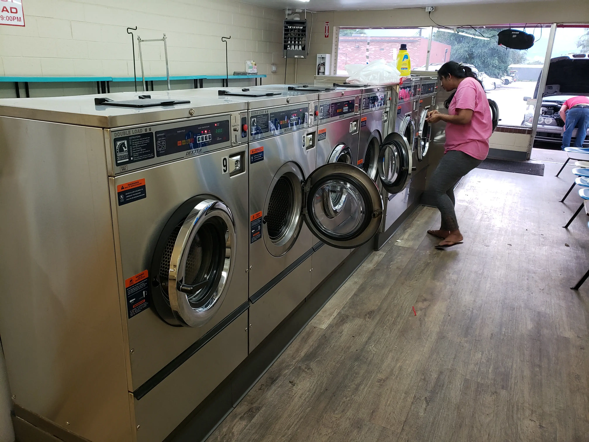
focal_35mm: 26
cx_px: 294
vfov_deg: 53.1
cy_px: 221
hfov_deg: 67.3
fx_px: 442
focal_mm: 4.3
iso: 160
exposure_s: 1/60
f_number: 2.4
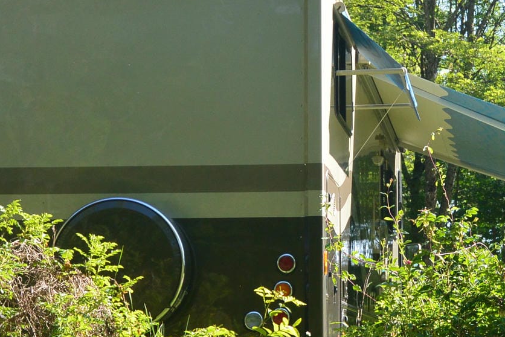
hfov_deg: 18.2
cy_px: 204
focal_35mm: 110
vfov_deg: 12.5
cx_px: 466
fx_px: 1544
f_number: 4.5
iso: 160
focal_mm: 17.1
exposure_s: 1/320
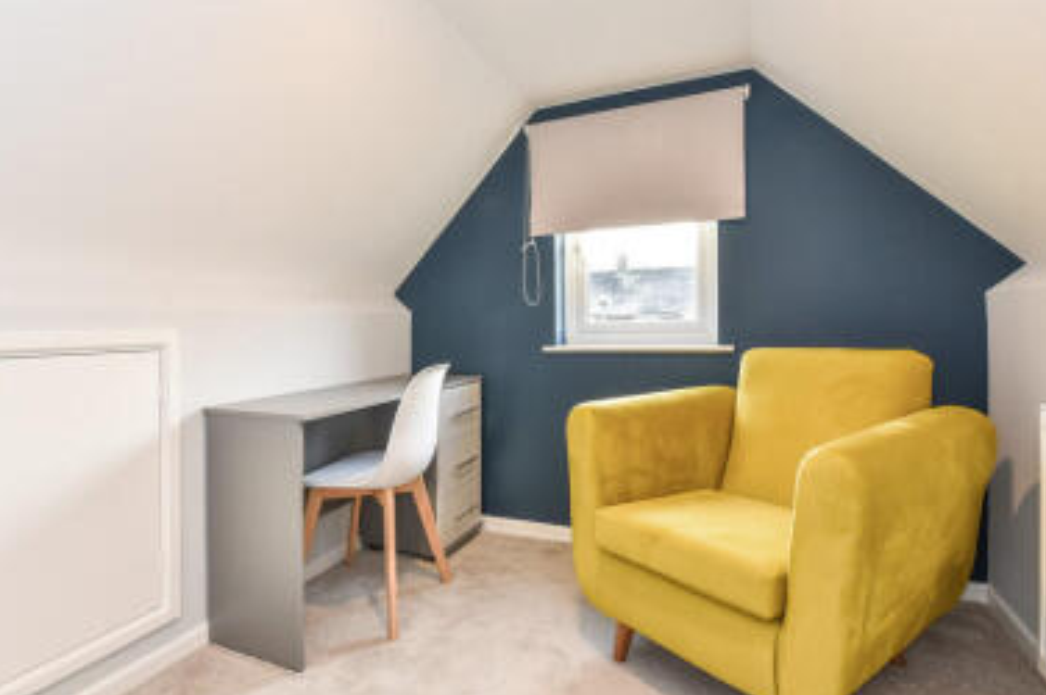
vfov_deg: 64.4
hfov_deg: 86.8
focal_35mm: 19
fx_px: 552
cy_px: 324
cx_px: 478
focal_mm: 15
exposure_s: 1/15
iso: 400
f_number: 8
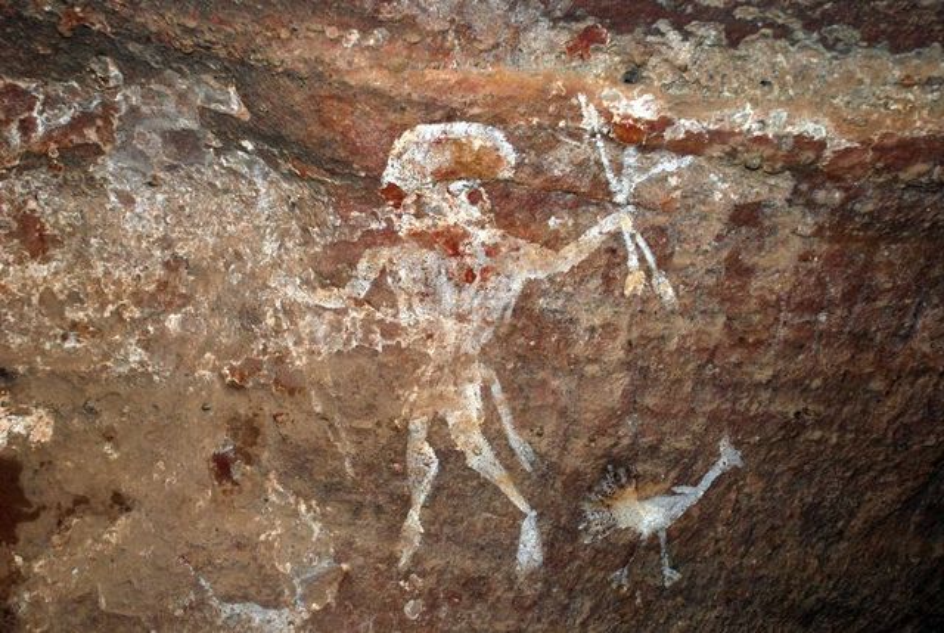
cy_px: 316
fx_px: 1576
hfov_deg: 33.3
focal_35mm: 60
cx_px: 472
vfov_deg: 22.7
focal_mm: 40
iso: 200
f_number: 4.5
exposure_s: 1/60
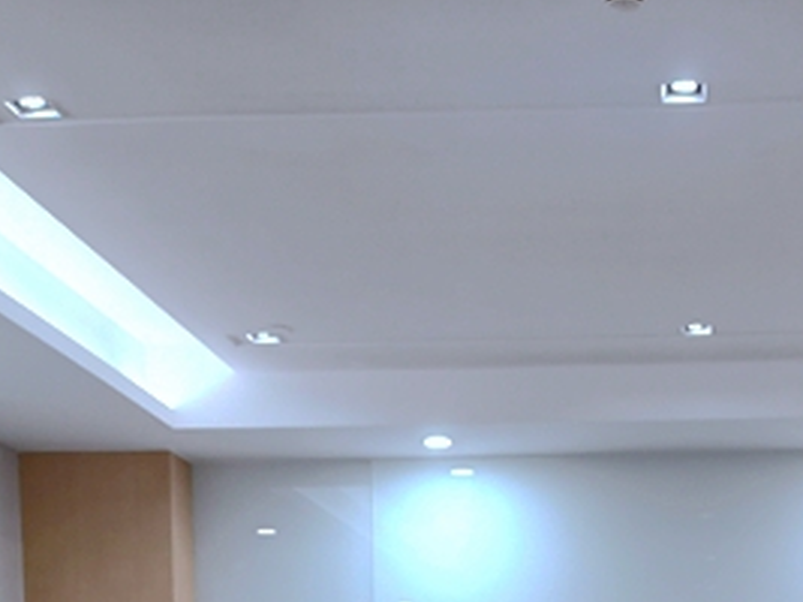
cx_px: 638
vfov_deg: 18.4
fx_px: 1669
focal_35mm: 72
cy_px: 873
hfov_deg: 26.6
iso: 125
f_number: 1.9
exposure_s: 1/100
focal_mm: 6.67
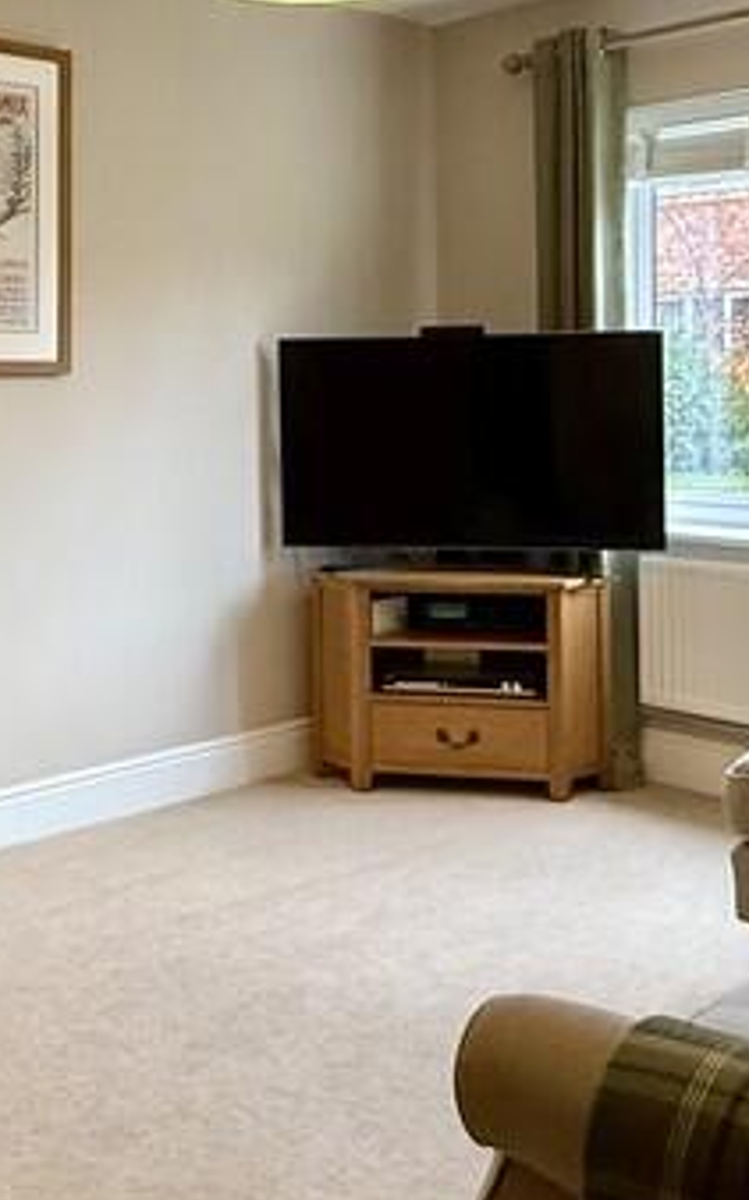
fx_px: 1471
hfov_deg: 27.7
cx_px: 96
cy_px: 391
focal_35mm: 45
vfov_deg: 43.7
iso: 250
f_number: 2.2
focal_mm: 2.22
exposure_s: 1/100
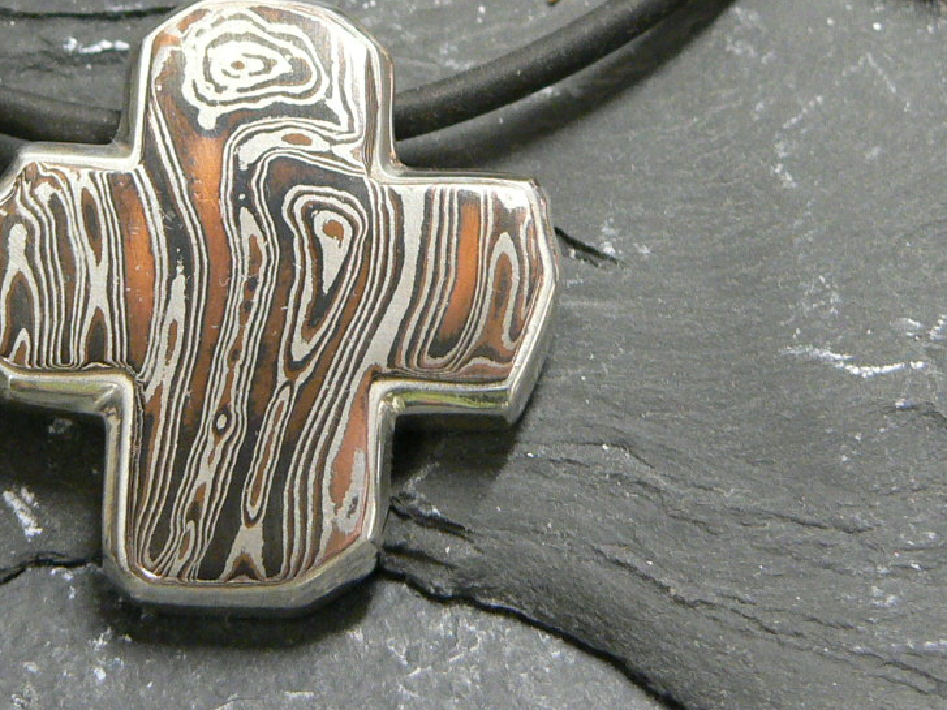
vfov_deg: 8.4
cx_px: 240
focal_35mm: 176
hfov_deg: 11.2
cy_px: 214
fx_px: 4814
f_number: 3.2
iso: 200
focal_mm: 13.4
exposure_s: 1/20
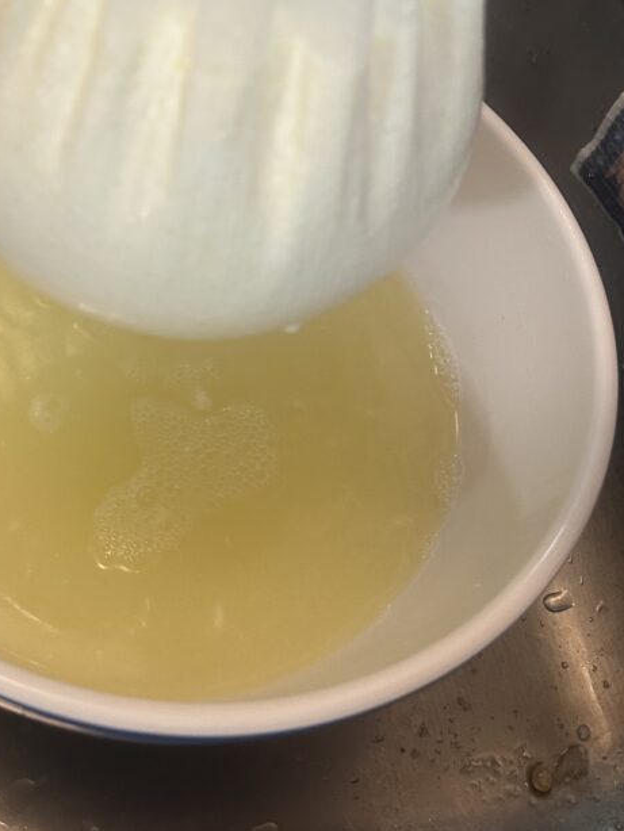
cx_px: 158
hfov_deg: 35.2
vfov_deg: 44.4
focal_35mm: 40
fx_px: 961
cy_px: 162
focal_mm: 6.86
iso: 320
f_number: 1.78
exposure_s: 1/60
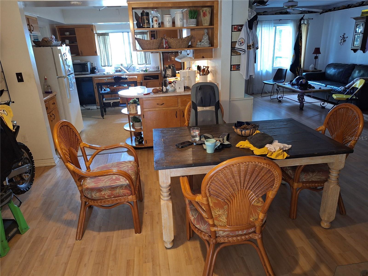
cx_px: 184
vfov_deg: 58.9
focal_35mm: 23
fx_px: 245
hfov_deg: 73.9
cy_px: 138
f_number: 1.8
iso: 250
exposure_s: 1/24
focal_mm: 5.54
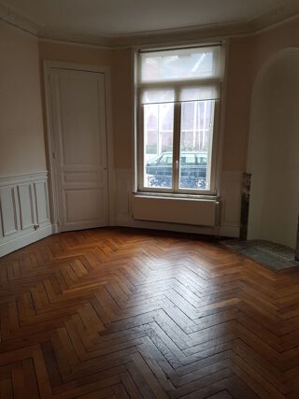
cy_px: 200
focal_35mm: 26
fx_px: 300
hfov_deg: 53.0
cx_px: 150
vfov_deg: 67.3
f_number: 1.7
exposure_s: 1/60
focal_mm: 4.2
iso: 125
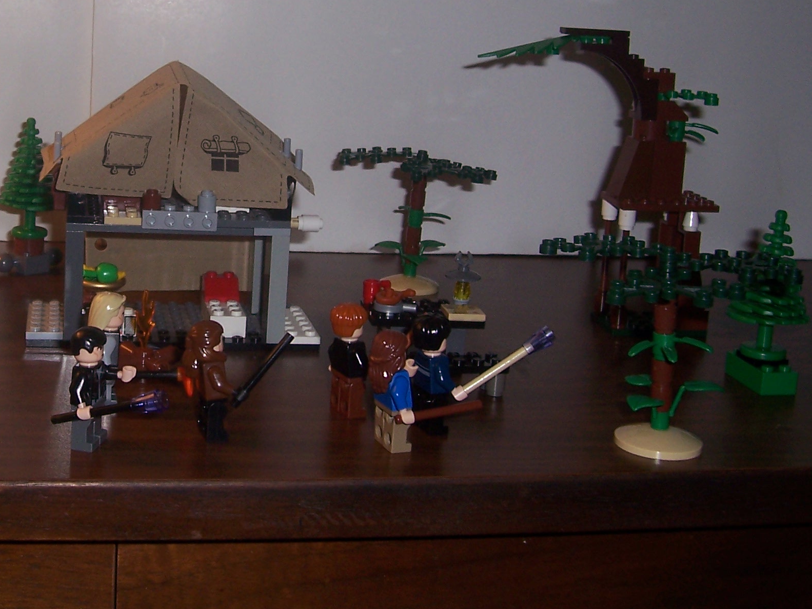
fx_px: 1290
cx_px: 190
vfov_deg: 26.1
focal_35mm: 55
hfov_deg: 34.1
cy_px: 132
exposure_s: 1/60
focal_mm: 5.6
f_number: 2.7
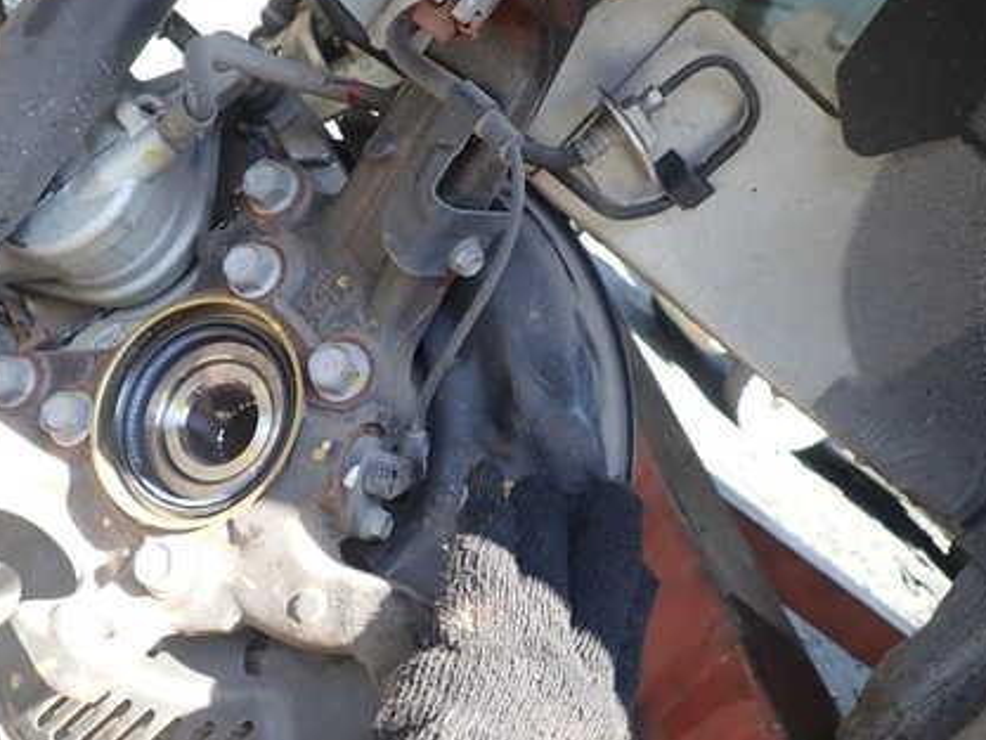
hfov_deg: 51.0
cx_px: 388
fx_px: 1026
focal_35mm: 36
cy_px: 364
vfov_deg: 39.7
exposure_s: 1/100
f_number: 2.8
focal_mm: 4.5
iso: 100
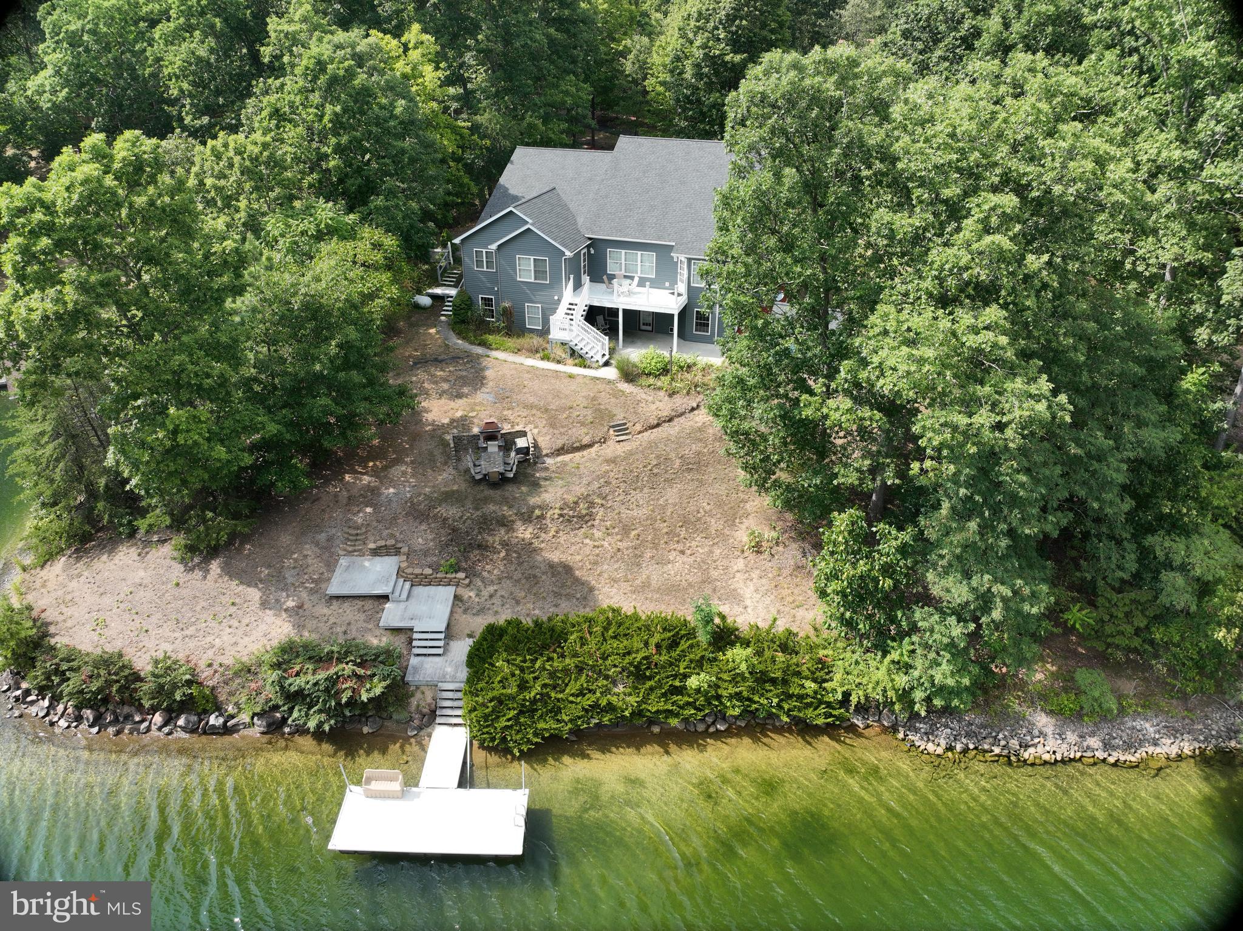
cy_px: 466
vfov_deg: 56.8
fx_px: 861
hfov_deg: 71.6
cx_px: 622
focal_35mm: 24
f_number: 2.8
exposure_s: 1/1250
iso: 100
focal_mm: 12.29
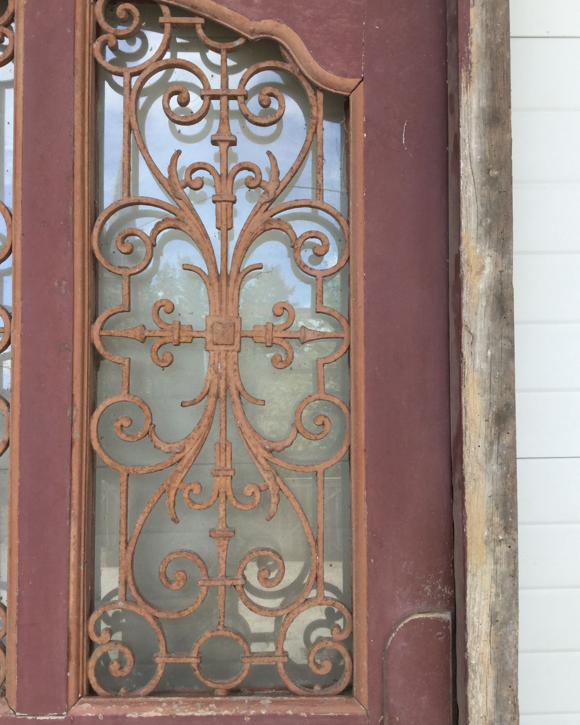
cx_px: 288
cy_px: 353
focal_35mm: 33
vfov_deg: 54.2
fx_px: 708
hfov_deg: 44.5
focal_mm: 3.3
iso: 25
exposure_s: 1/100
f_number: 2.4
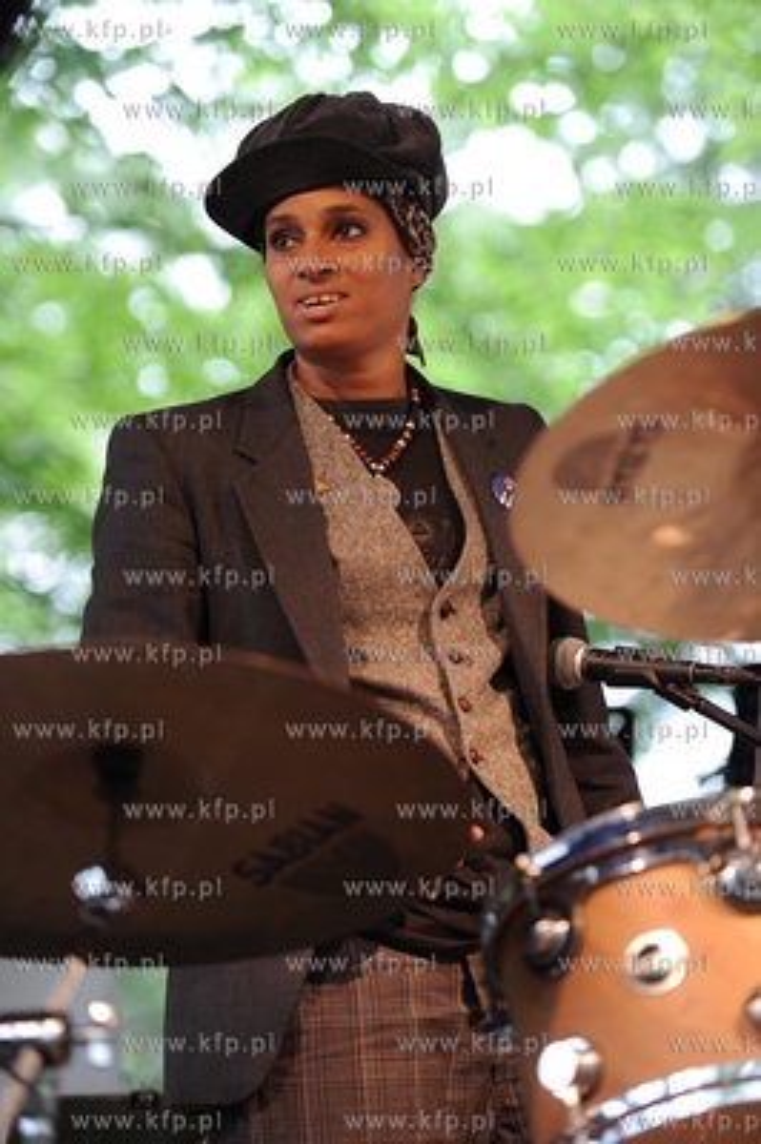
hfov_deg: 11.4
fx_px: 3811
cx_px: 380
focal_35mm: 120
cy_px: 572
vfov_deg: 17.1
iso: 1000
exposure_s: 1/100
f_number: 2.8
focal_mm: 120
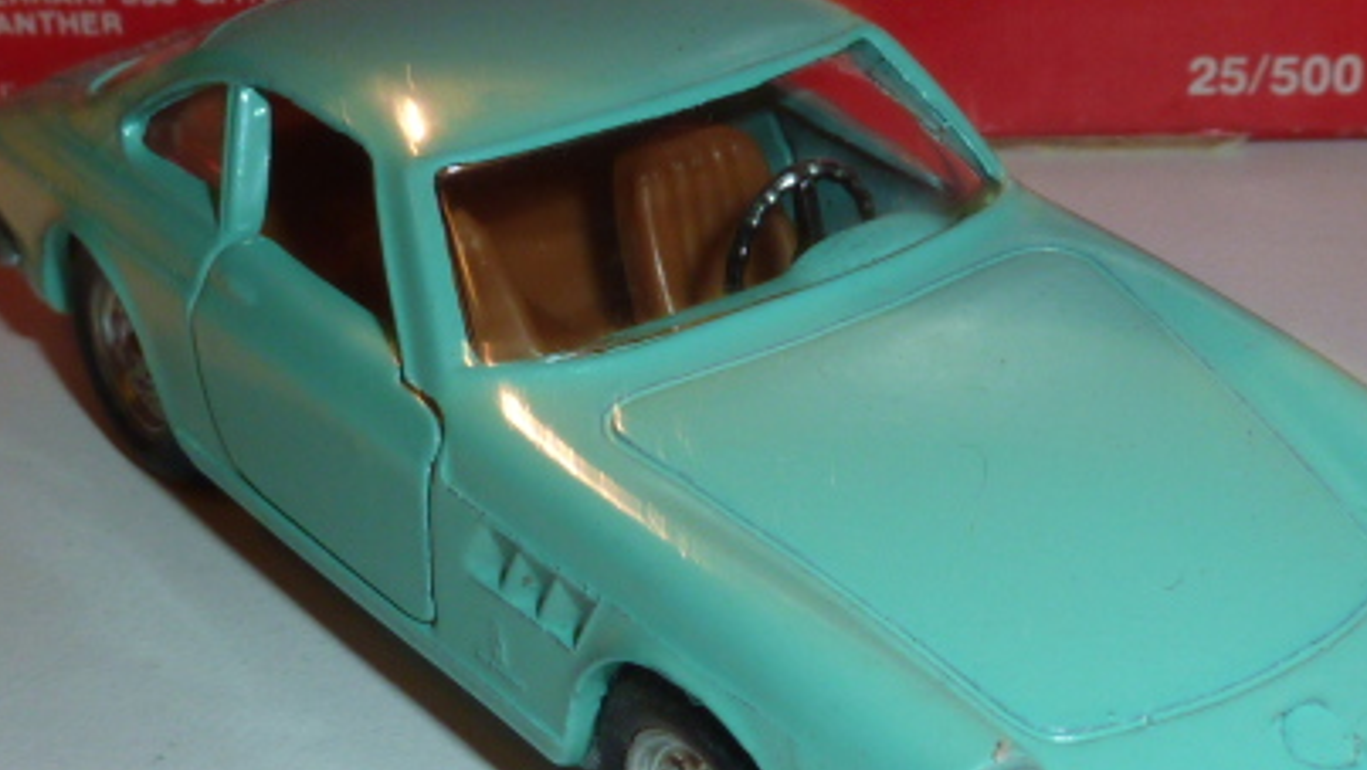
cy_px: 363
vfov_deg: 14.6
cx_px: 655
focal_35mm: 83
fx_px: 3010
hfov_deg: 25.6
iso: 100
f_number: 4
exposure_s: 1/30
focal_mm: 4.4
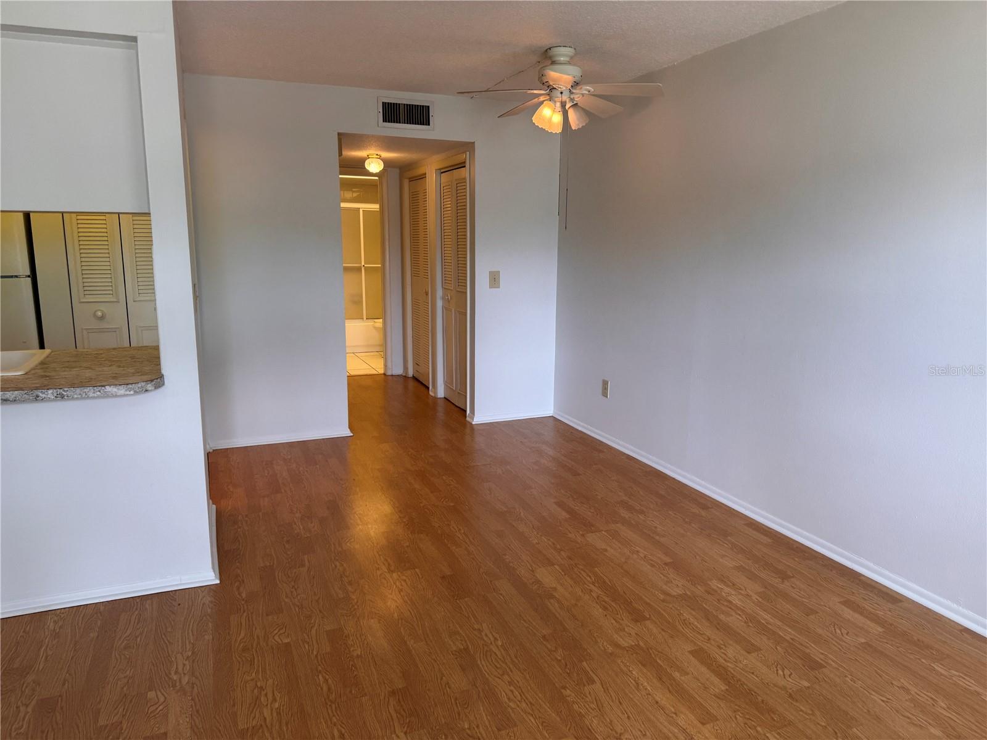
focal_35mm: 24
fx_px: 684
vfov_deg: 56.8
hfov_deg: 71.6
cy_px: 370
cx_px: 494
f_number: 1.78
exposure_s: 1/120
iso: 64
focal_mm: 6.76
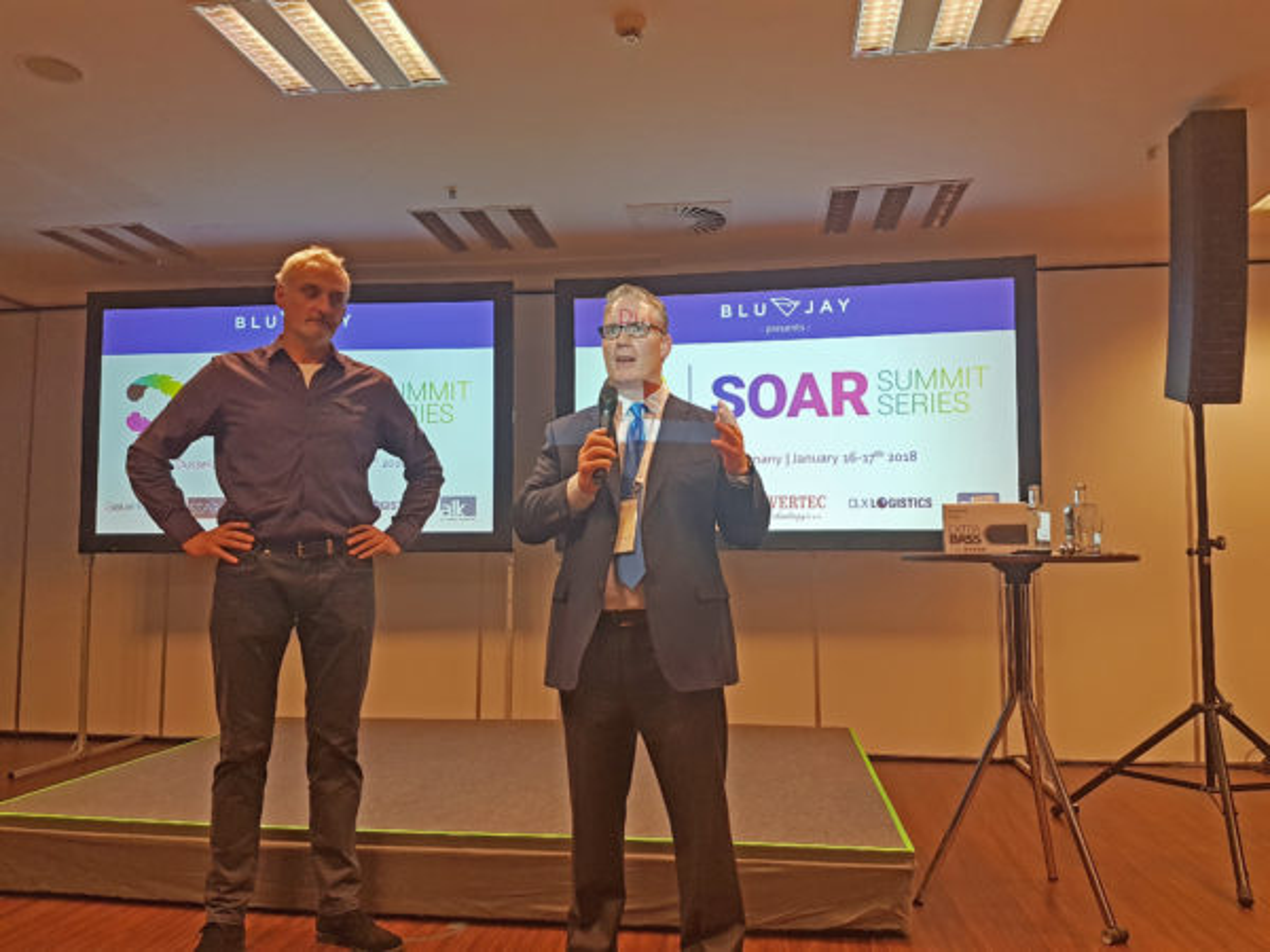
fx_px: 954
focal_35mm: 26
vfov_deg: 53.1
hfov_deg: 67.3
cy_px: 476
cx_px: 635
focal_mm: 4.2
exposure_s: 1/50
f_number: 1.7
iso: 100
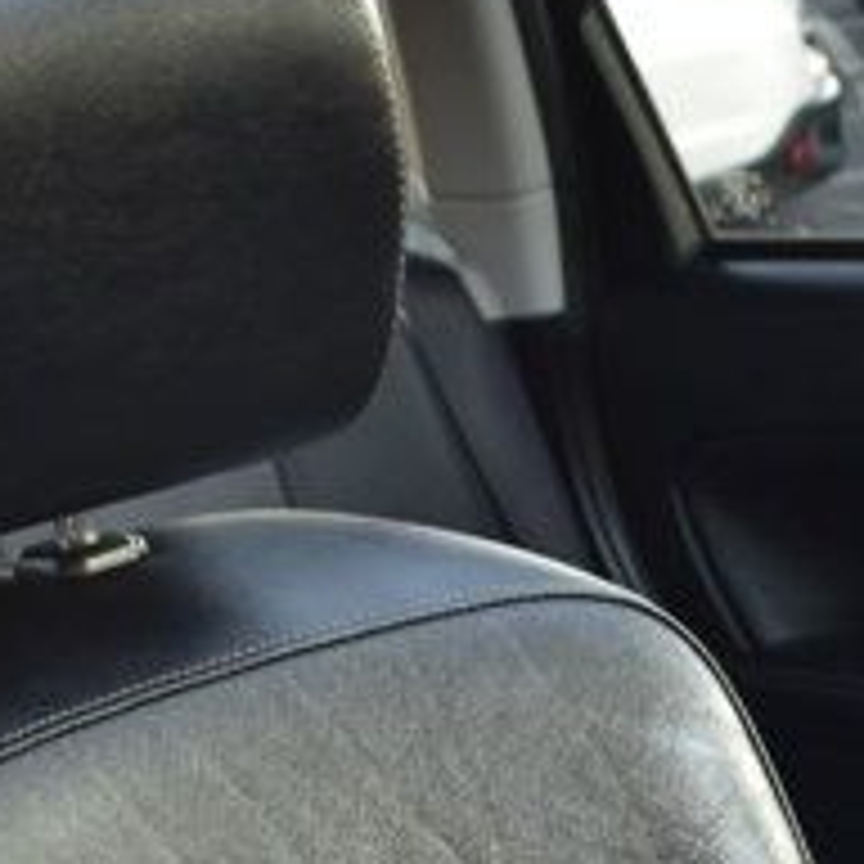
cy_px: 1112
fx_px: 3840
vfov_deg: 12.5
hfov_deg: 12.6
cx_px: 981
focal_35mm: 136
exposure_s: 1/15
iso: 450
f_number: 6.3
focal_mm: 20
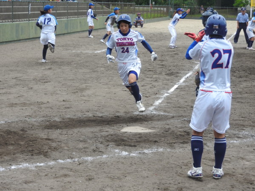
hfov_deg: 20.7
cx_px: 128
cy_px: 96
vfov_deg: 15.6
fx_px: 700
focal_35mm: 95
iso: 100
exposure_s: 1/320
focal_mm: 17
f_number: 4.8
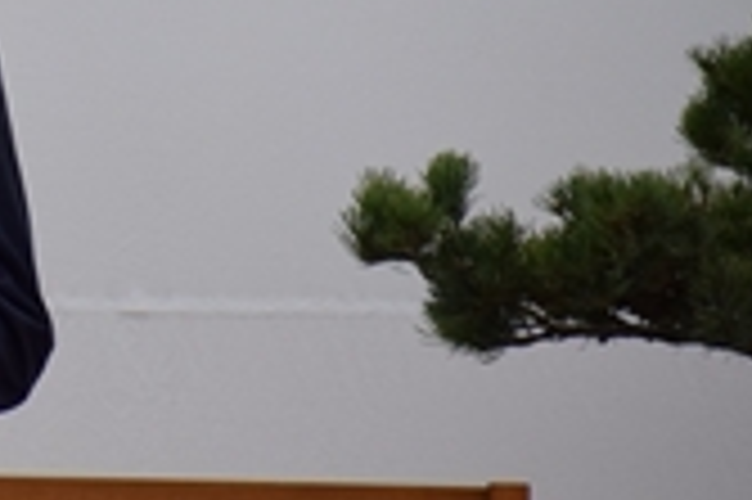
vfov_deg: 1.2
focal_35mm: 1120
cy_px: -115
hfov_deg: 1.8
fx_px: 23372
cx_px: -329
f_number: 6.3
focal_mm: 250
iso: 800
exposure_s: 1/160
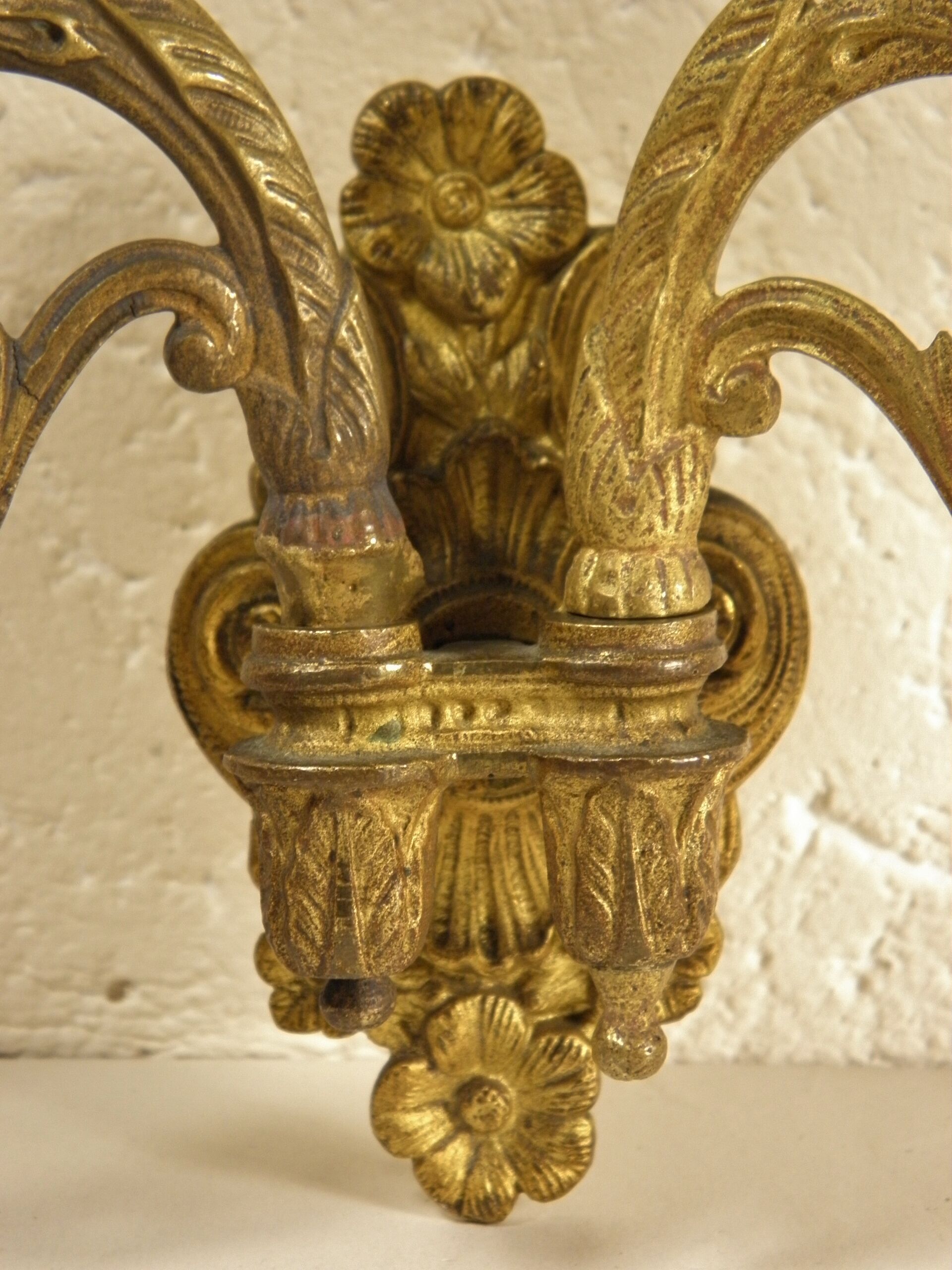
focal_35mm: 80
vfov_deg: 24.4
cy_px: 635
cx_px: 476
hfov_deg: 18.4
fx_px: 2934
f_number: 4.4
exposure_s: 1/50
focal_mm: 14.3
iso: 200
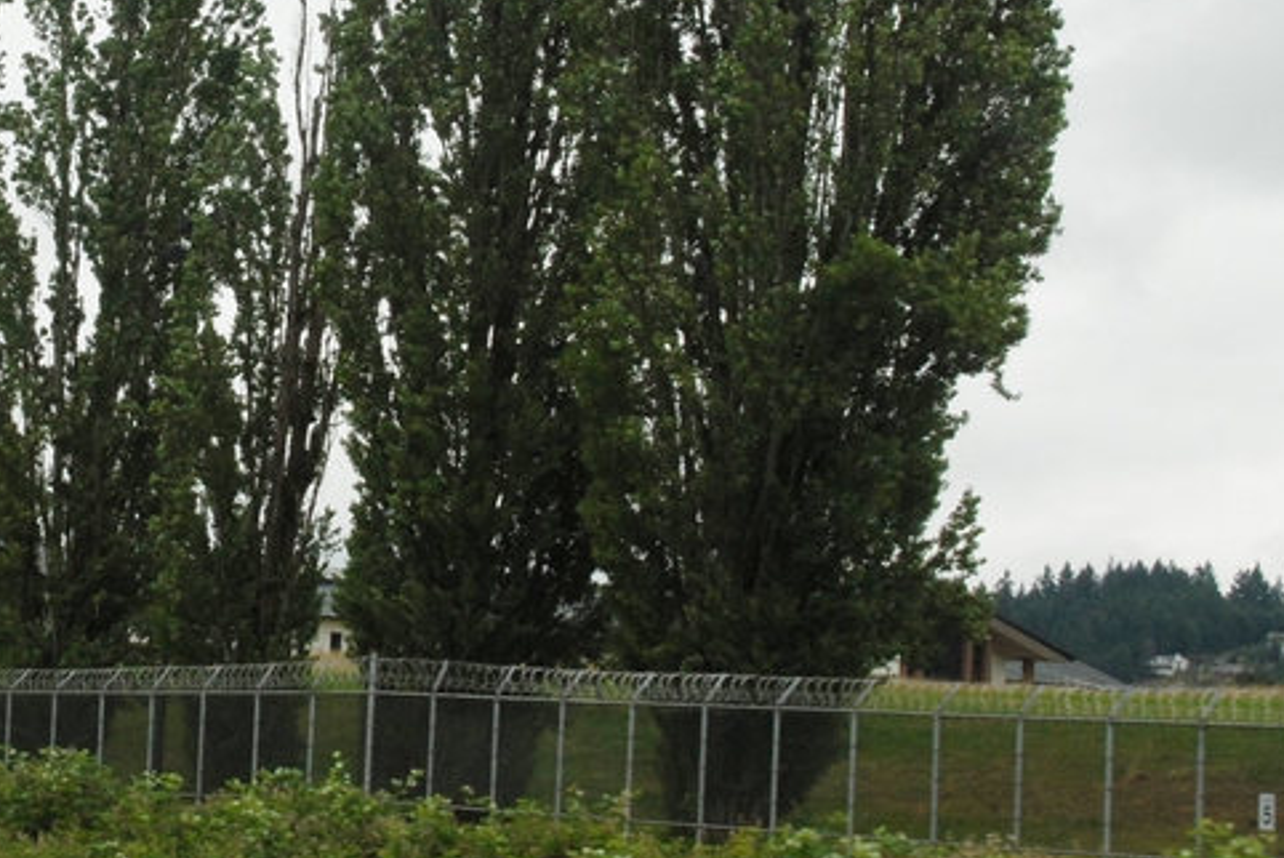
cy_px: 127
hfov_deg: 19.7
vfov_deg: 13.3
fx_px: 3640
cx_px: 149
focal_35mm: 102
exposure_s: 1/320
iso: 400
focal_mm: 32
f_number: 9
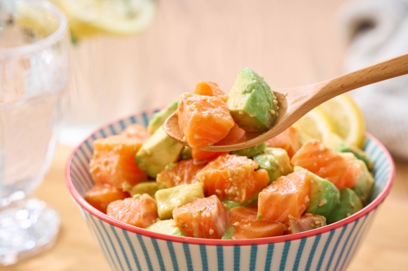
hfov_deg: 11.8
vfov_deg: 7.9
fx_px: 1970
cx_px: 204
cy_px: 136
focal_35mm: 174
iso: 160
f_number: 7.1
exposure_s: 1/125
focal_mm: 174
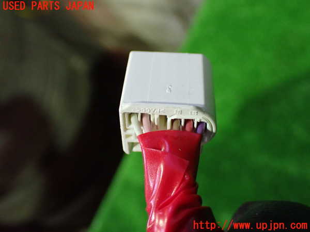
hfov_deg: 49.0
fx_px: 340
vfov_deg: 37.7
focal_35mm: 38
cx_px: 155
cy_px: 116
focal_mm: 6.83
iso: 1000
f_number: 2.7
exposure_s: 1/40
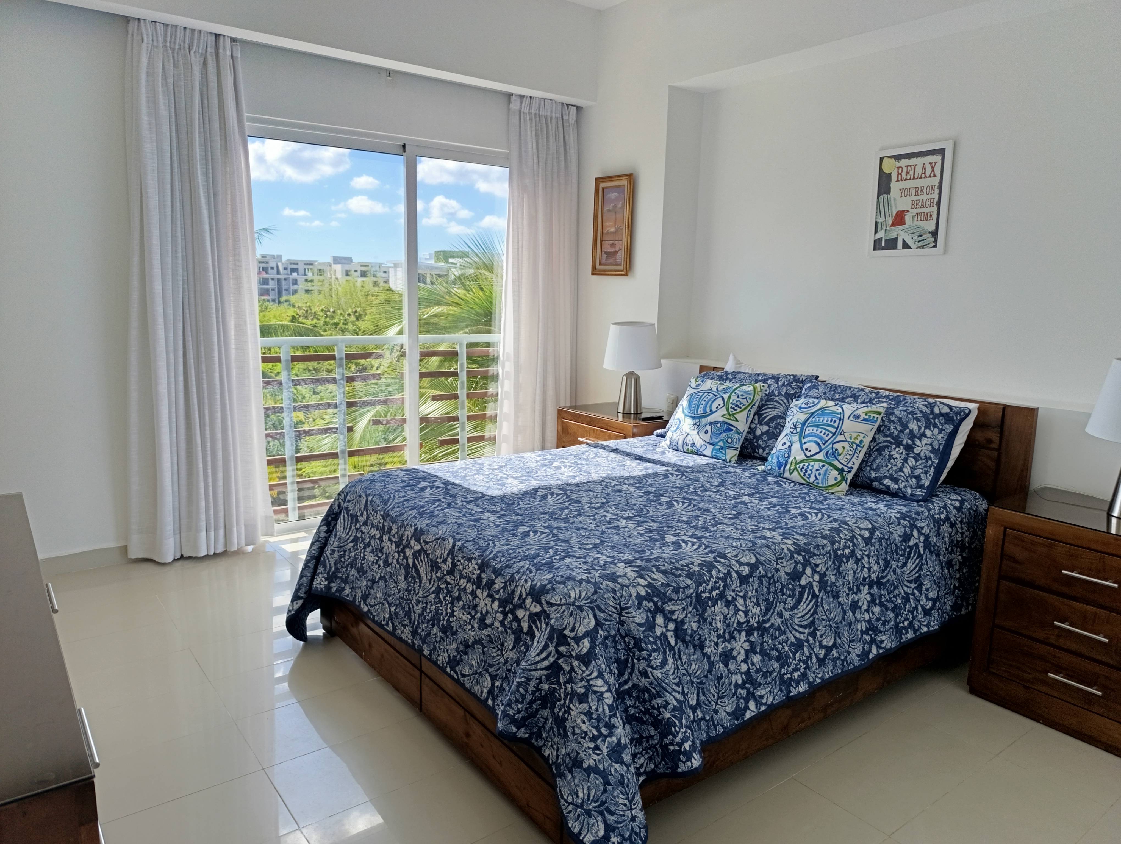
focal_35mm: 23
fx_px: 746
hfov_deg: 73.8
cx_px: 560
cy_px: 422
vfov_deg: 59.0
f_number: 1.6
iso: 50
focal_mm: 6.14
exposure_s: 1/137
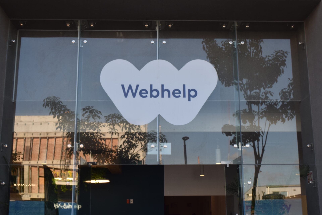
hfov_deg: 38.9
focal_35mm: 51
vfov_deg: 26.5
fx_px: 456
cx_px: 161
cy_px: 108
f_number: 13
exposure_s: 1/60
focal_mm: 34
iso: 200
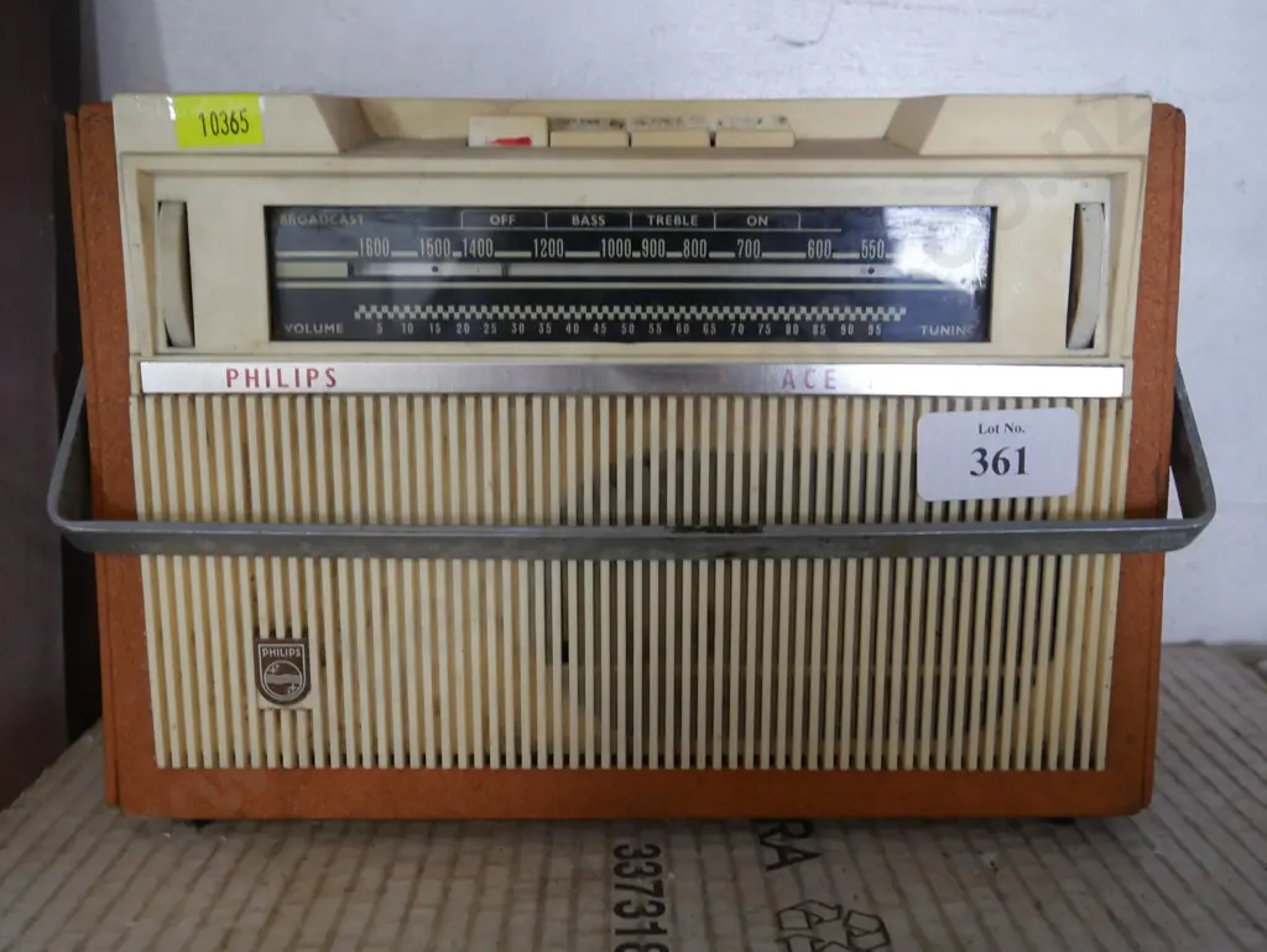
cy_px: 476
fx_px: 1172
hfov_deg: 56.8
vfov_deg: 44.2
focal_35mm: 32
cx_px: 634
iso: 1600
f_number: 4.5
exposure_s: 1/60
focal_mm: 16
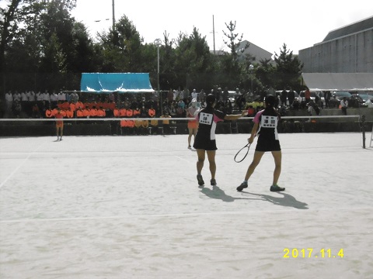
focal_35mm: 59
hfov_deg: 32.7
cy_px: 140
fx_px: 636
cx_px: 186
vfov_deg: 24.8
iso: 1600
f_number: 10.5
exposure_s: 1/2000
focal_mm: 10.5
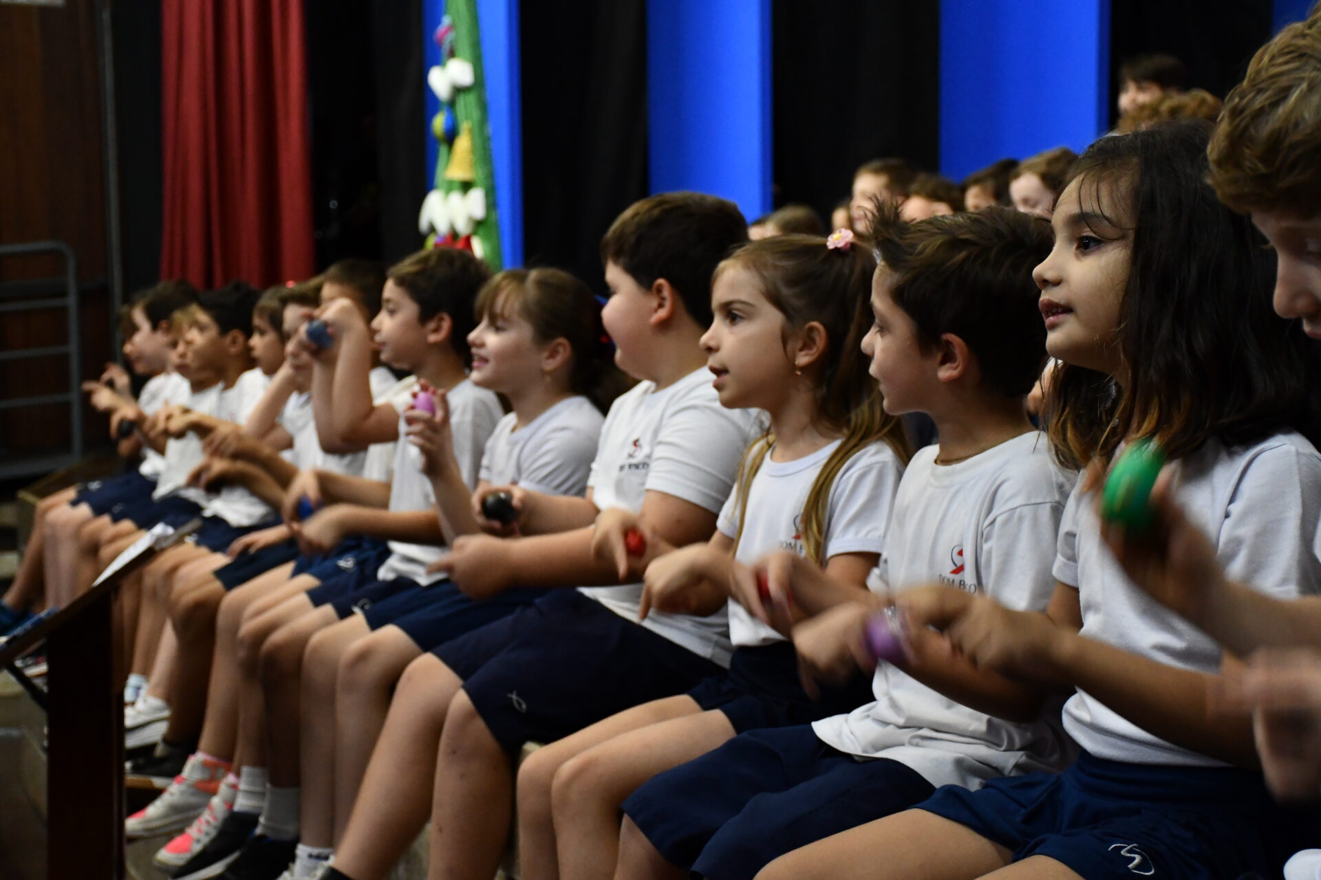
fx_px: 2312
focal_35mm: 63
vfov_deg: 21.6
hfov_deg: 31.9
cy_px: 440
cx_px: 660
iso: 3600
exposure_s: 1/60
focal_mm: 42
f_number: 4.5
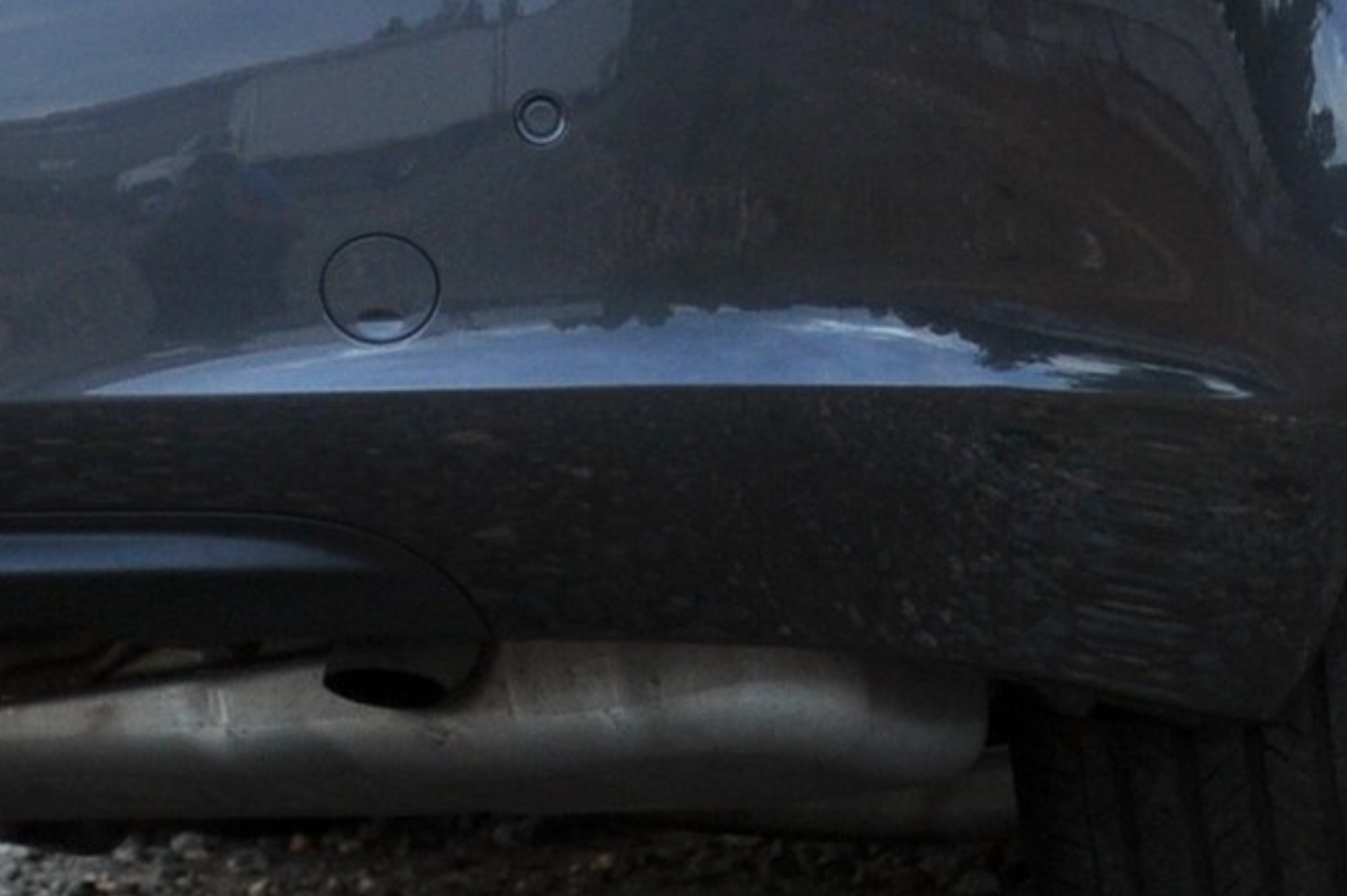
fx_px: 9346
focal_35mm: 250
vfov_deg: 5.5
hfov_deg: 8.2
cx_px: 366
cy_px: -149
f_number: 5.3
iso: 200
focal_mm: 40
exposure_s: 1/50
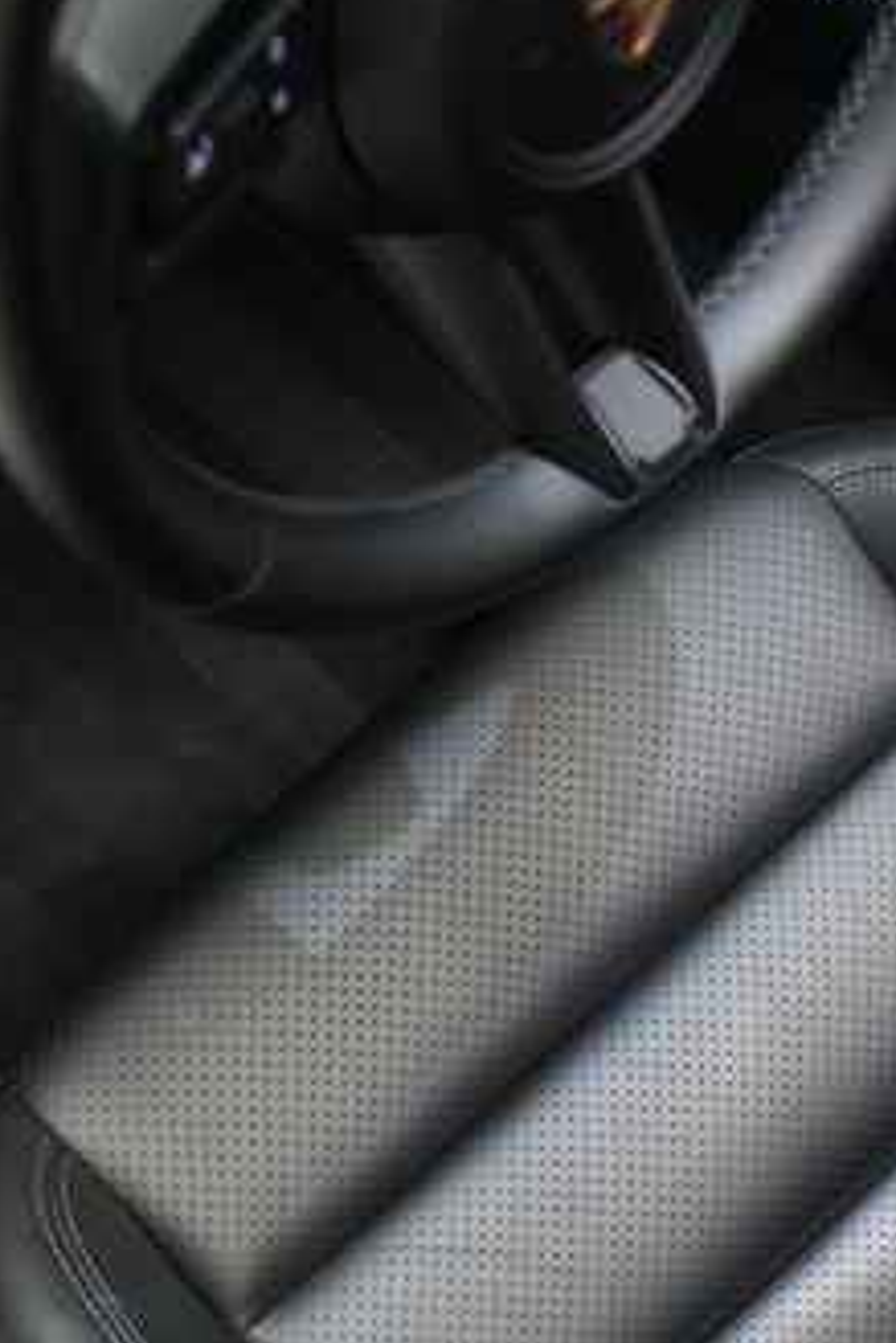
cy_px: 954
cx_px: 213
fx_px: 3058
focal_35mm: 82
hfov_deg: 16.6
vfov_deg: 24.6
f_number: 4
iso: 5000
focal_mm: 35
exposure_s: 1/40
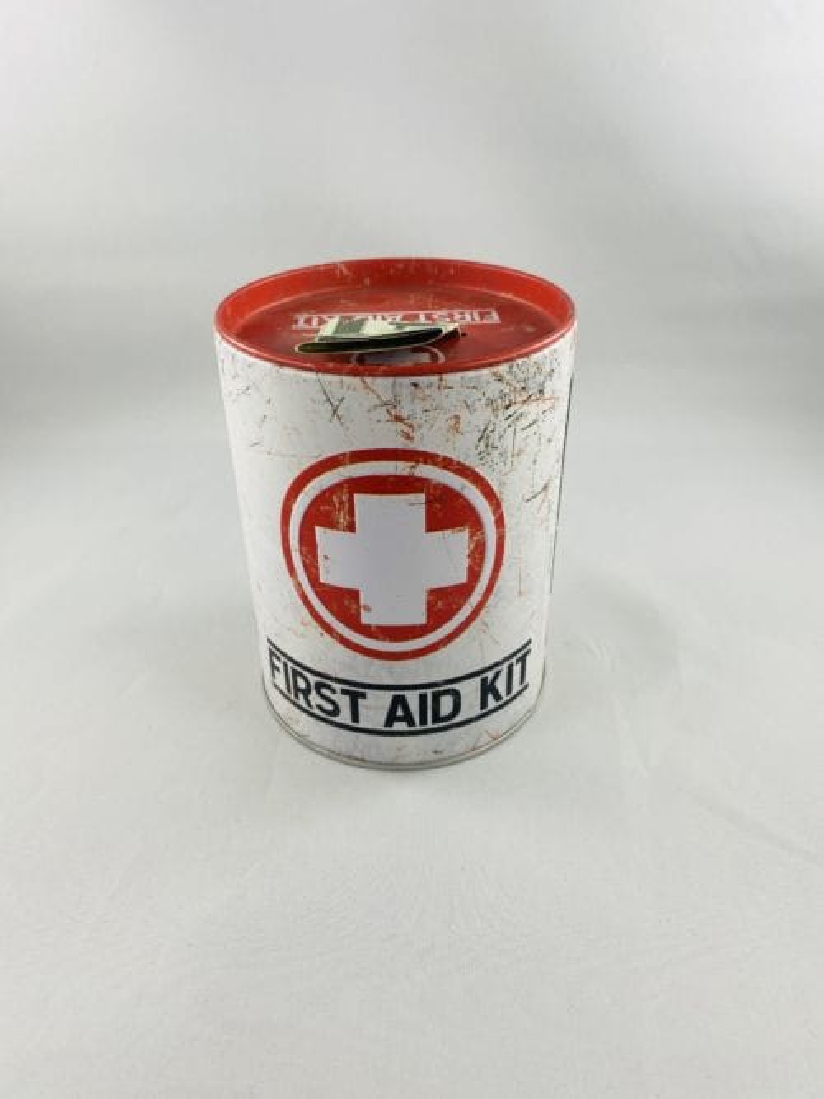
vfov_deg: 67.3
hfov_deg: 53.0
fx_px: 825
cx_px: 412
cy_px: 550
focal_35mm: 26
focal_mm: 4.25
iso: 40
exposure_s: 1/100
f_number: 1.8
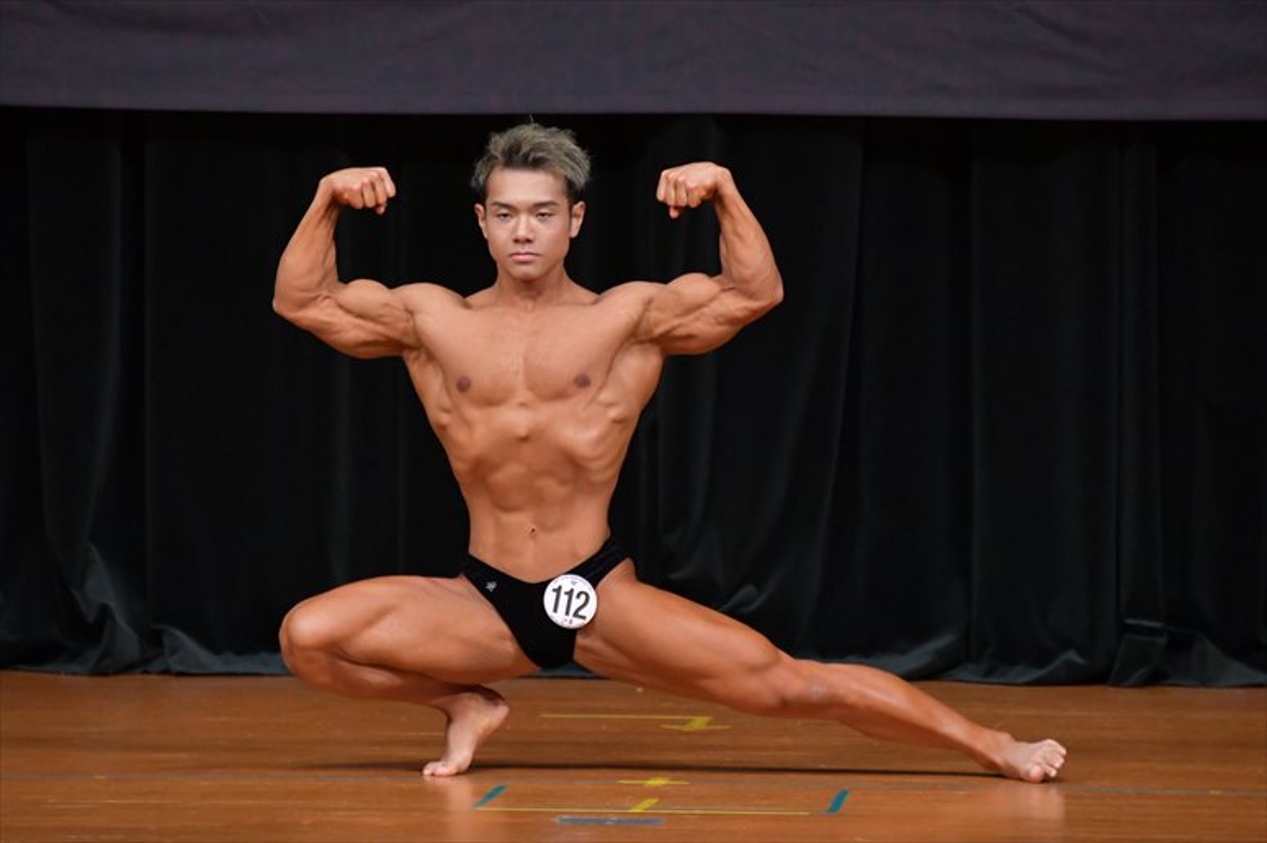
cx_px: 634
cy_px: 422
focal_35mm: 450
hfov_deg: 4.6
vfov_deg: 3.1
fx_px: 15830
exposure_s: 1/400
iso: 4000
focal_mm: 300
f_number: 5.6
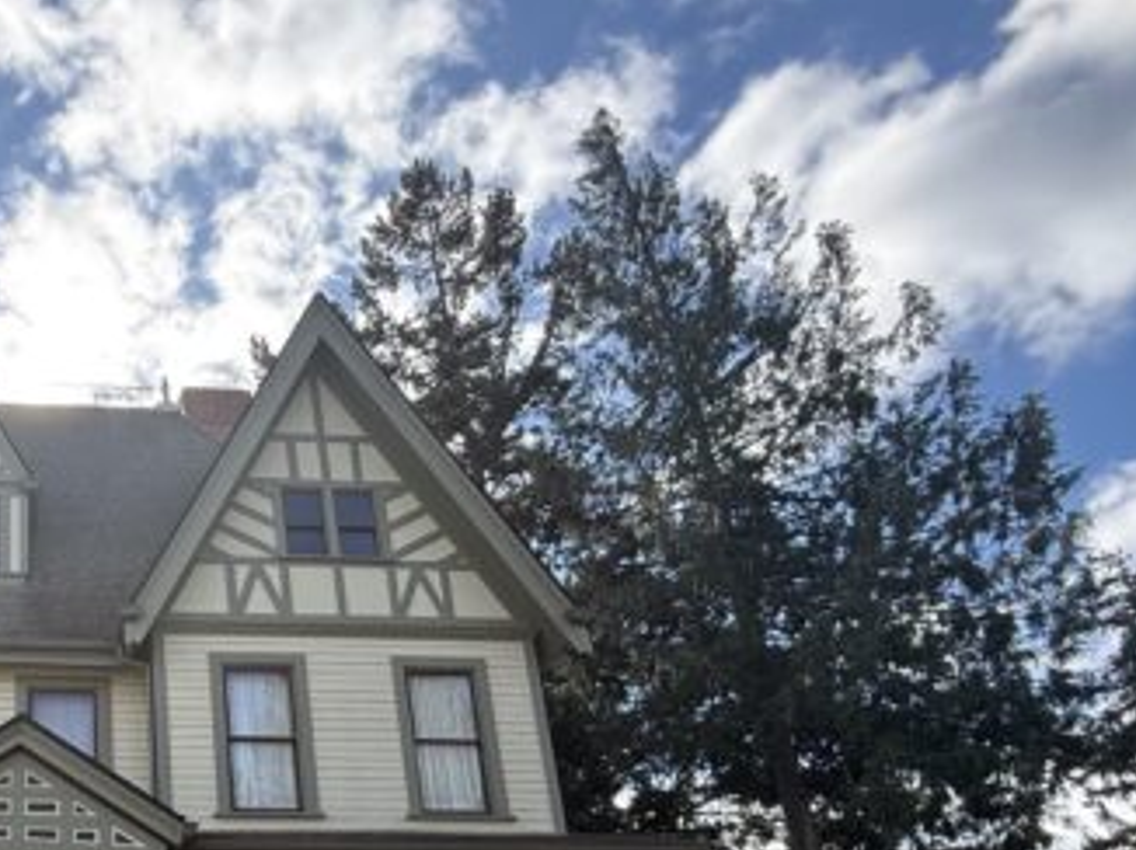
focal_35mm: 33
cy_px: 833
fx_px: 1082
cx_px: 66
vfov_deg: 38.5
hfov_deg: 48.2
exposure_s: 1/686
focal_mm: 2.22
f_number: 2.2
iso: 64
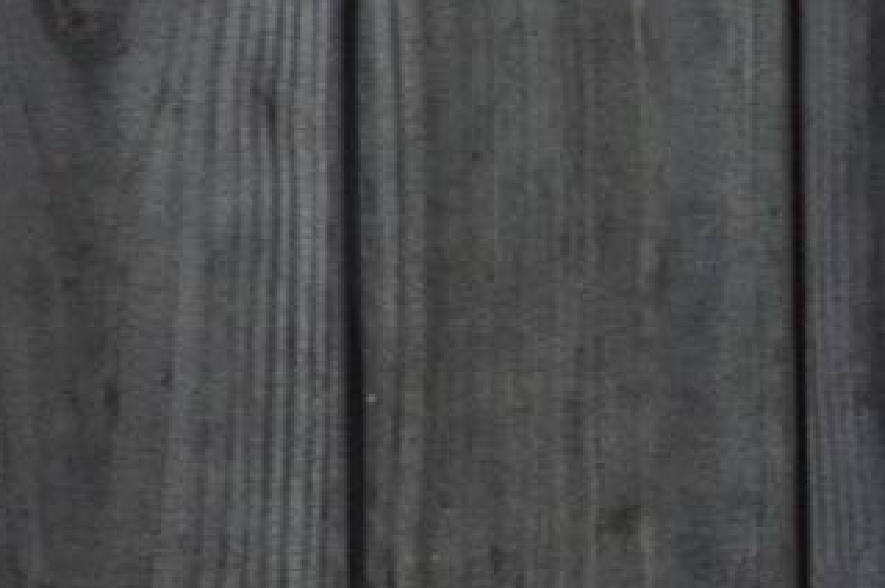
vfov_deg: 1.2
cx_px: -882
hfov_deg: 1.8
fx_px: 27726
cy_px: 71
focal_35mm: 1129
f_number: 10
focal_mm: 150
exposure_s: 1/250
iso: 220
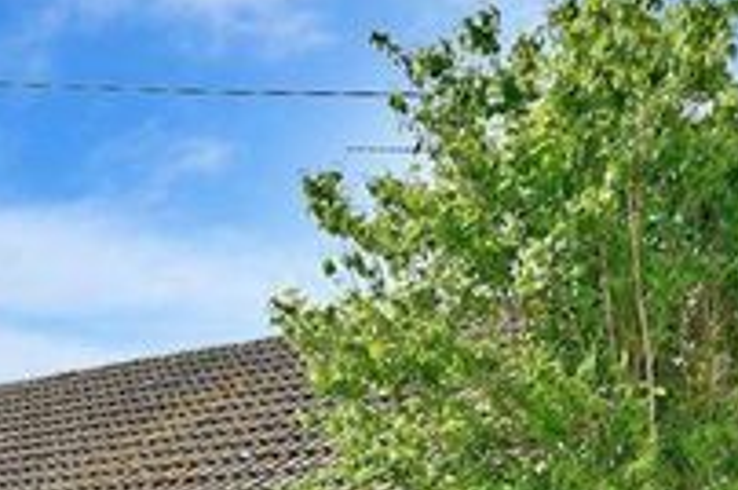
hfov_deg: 38.2
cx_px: 424
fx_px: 1064
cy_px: 666
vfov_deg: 22.6
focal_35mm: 52
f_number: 8
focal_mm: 10
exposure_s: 1/400
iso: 160
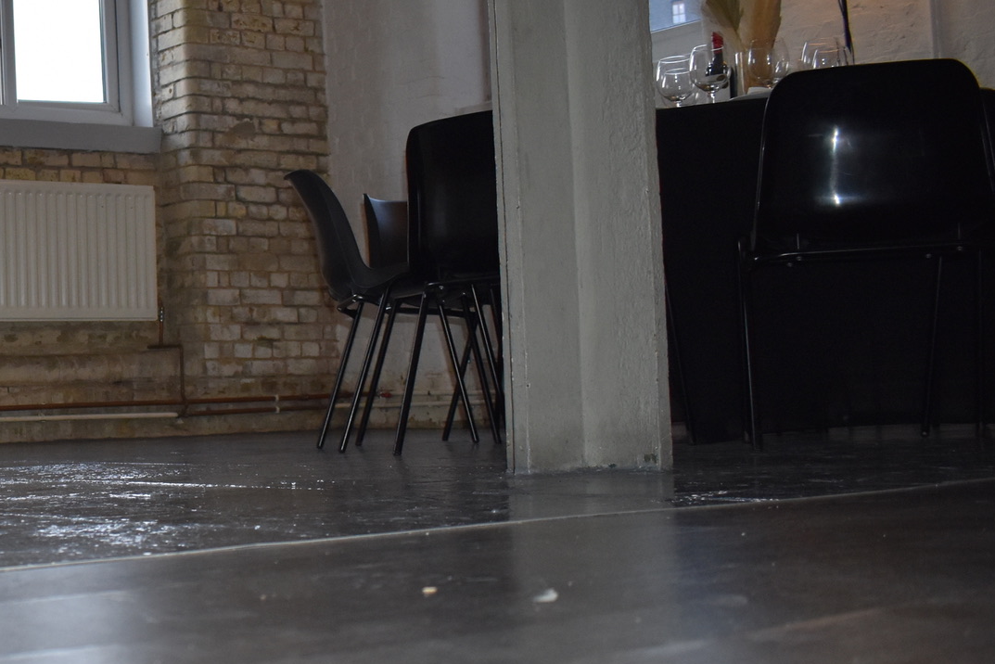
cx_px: -60
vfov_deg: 23.4
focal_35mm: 58
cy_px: 342
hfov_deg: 31.2
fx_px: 1603
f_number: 3.5
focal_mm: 18
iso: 900
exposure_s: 1/125
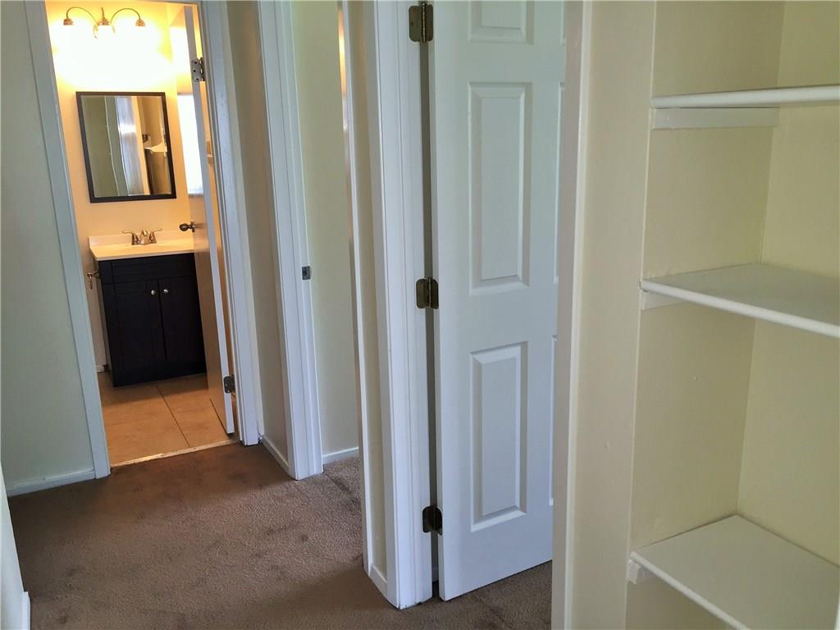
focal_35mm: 29
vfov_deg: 48.2
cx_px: 420
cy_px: 315
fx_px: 704
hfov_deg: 61.7
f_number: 2.2
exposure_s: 1/30
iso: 50
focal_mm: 4.15
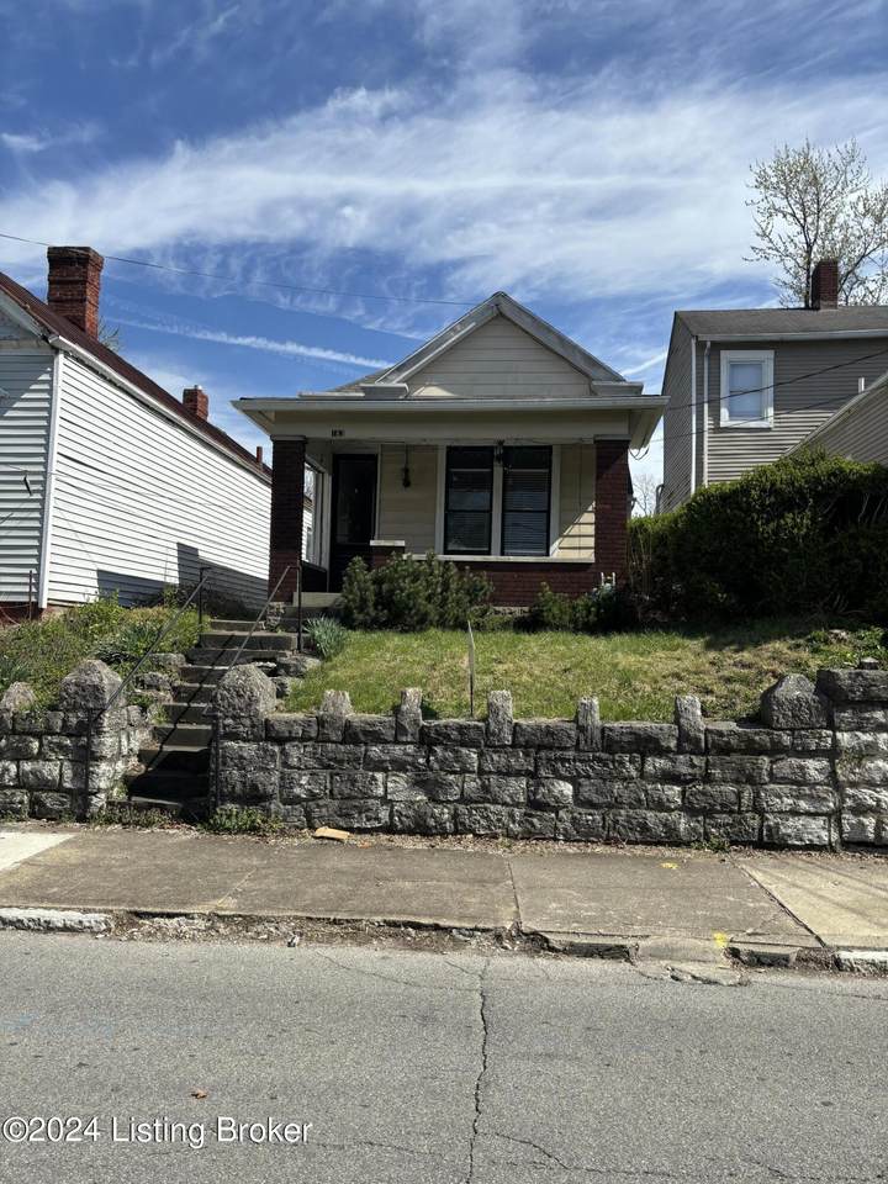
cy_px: 592
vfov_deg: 67.3
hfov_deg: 53.1
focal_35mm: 26
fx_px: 889
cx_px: 444
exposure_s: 1/3650
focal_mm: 5.96
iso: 50
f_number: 1.6
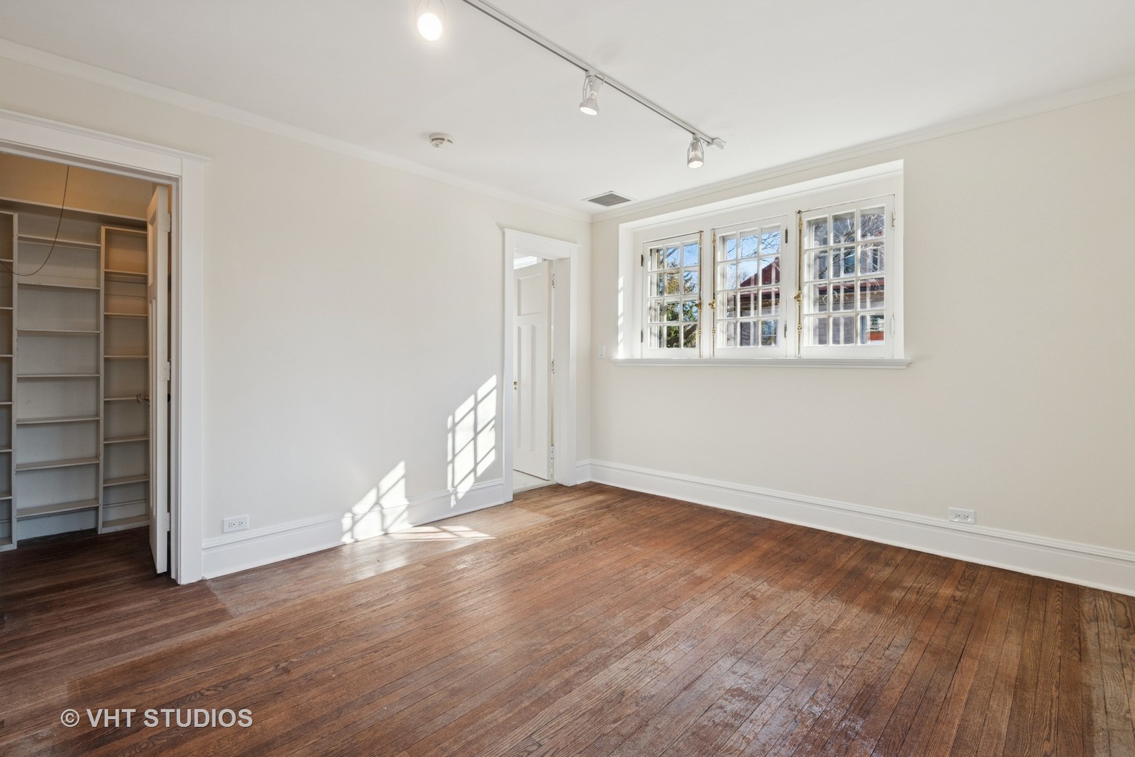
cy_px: 378
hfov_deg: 96.7
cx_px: 568
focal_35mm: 16
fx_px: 505
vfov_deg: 73.8
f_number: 8
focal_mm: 16
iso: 400
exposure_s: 1/60
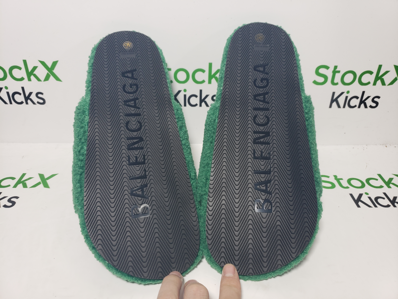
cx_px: 199
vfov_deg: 53.1
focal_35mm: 26
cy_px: 150
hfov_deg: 67.3
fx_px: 299
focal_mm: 4.3
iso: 50
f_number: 1.5
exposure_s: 1/276
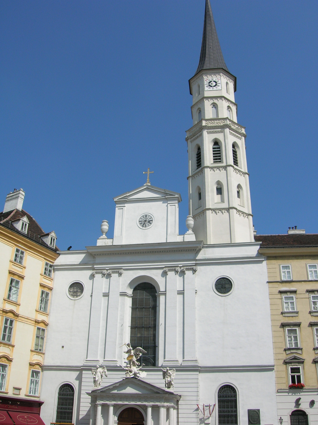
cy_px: 212
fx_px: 416
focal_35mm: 34
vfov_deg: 54.0
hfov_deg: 41.8
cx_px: 159
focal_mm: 5.7
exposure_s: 1/744
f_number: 4.9
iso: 50
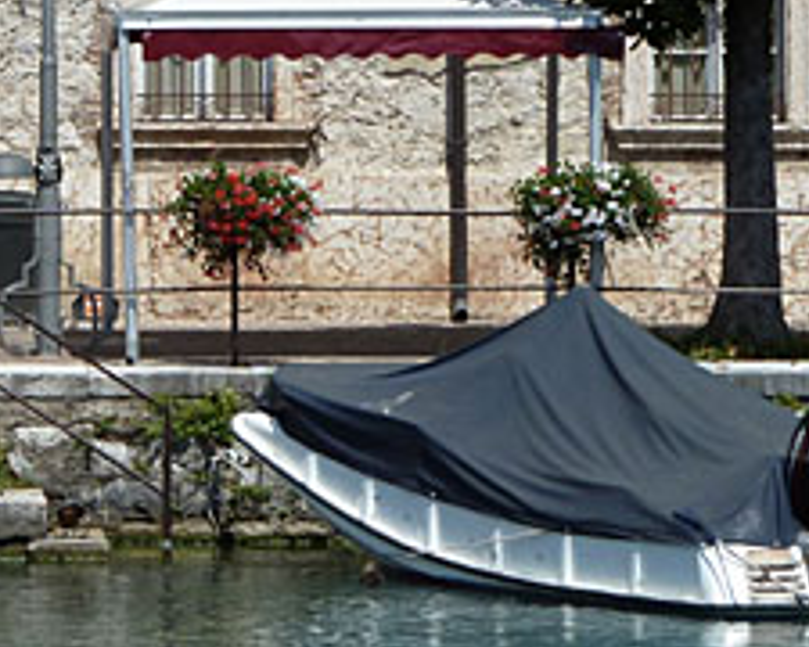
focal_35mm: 333
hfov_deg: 5.8
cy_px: -122
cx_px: -86
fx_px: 7973
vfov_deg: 4.6
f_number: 5
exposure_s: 1/500
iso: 80
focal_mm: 21
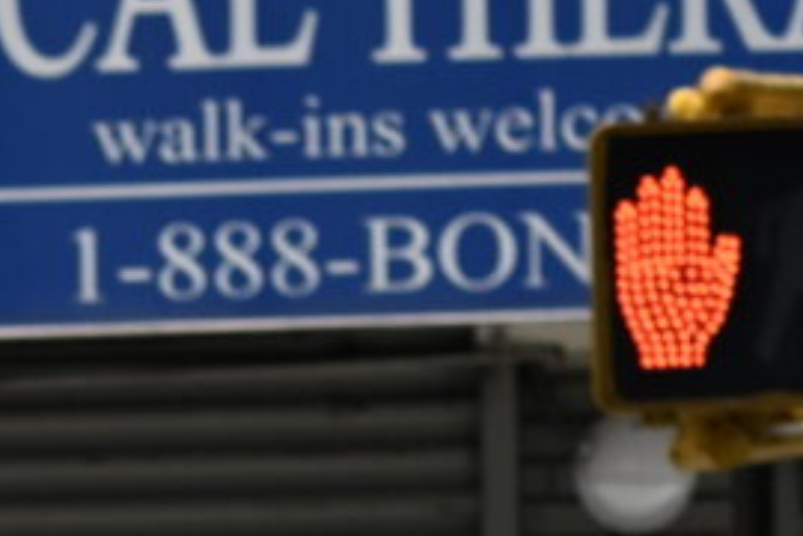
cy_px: 1053
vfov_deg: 2.3
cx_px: -1056
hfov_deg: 3.4
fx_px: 13226
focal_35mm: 593
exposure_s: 1/4000
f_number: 4.5
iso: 800
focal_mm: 100
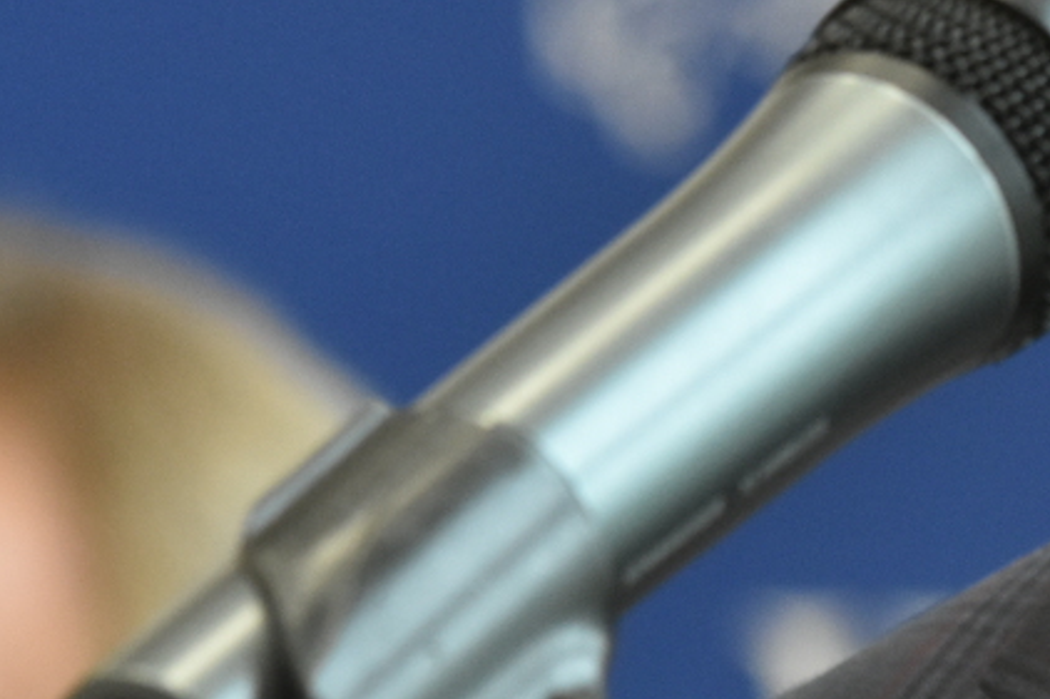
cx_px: 1349
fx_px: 26032
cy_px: -517
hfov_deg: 2.3
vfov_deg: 1.5
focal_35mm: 893
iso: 1600
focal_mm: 155
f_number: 5
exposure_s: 1/160
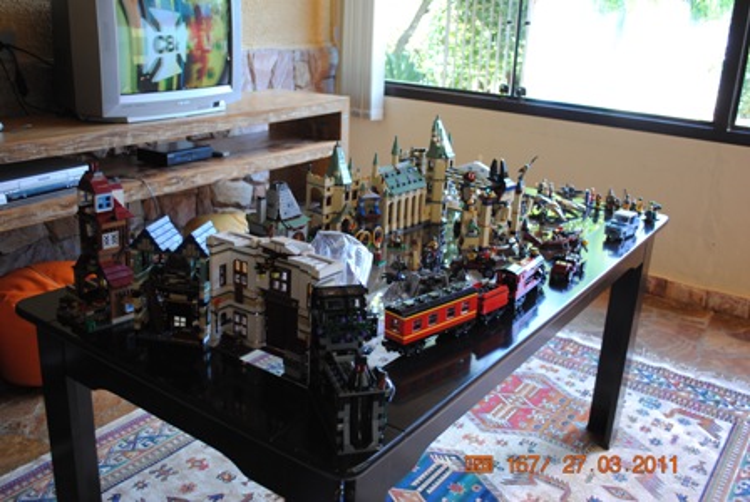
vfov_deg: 40.1
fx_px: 688
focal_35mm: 33
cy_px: 251
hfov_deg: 57.2
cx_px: 375
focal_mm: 22
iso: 200
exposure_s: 1/30
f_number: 4
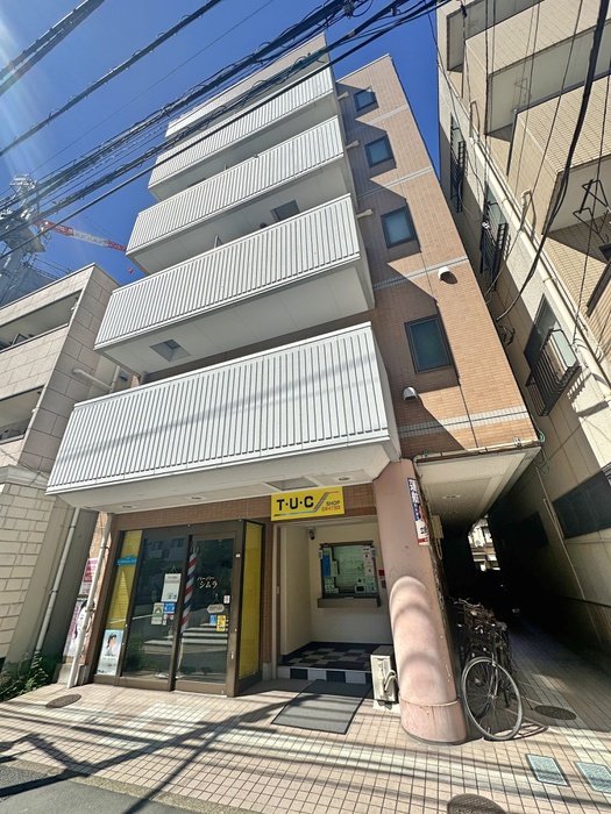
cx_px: 306
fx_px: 329
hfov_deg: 85.7
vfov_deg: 102.1
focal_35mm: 14
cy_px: 407
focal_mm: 2.22
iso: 50
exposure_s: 1/2959
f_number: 2.2
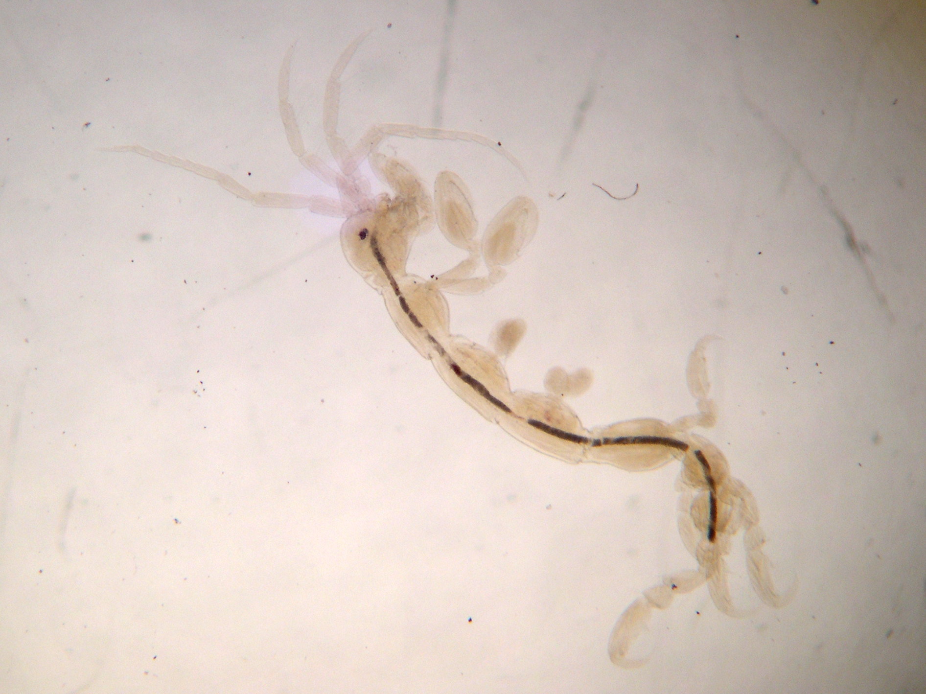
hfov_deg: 31.2
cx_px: 463
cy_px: 347
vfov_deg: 23.6
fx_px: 1658
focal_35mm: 62
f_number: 3.5
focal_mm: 13.2
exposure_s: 1/29
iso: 100
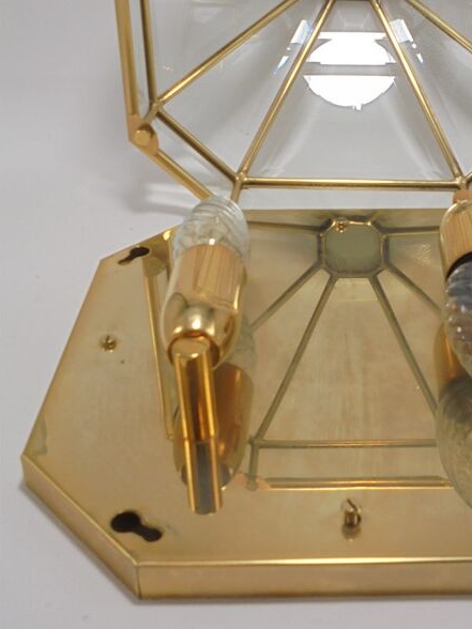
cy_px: 193
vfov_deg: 36.3
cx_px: 356
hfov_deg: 27.6
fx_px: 945
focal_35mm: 52
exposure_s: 1/80
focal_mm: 6.1
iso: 100
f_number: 4
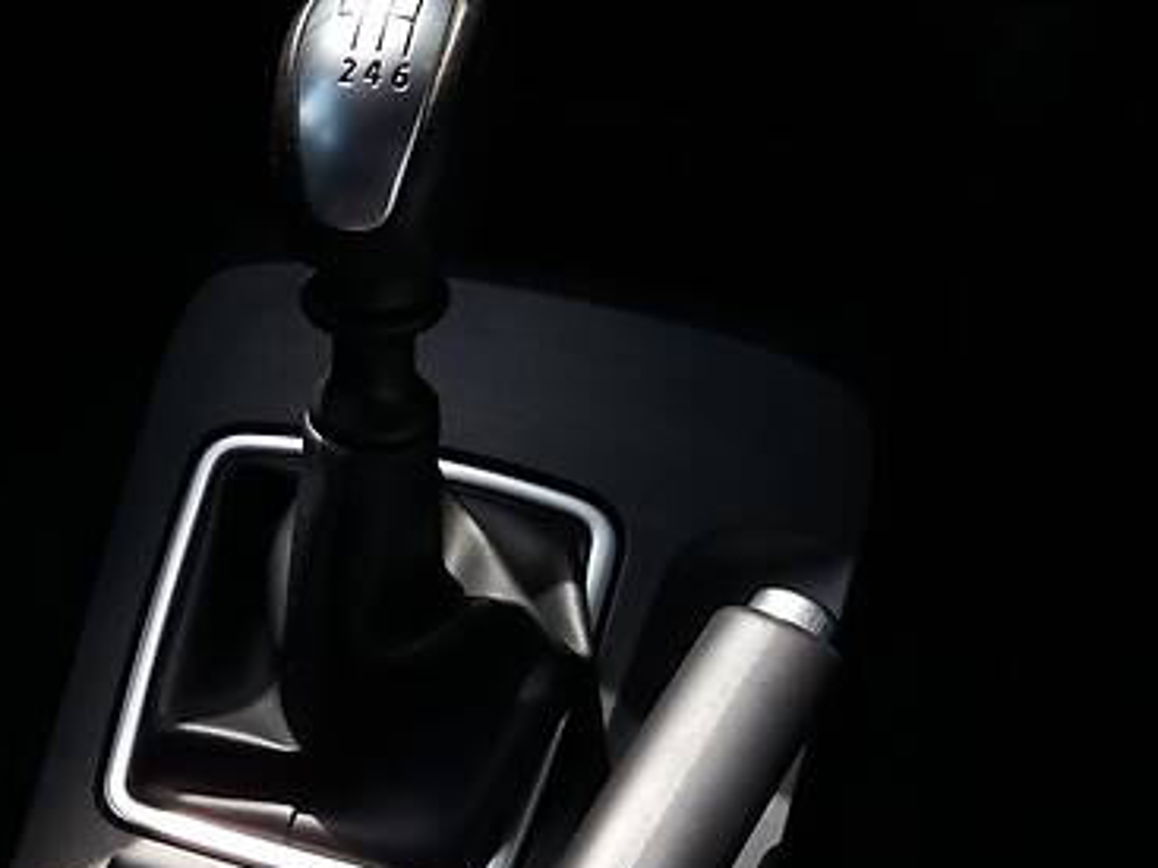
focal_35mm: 61
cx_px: 110
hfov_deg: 30.3
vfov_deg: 24.0
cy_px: 442
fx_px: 2040
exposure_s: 1/331
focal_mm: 3.7
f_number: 1.9
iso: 64
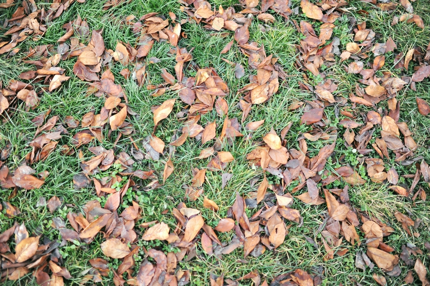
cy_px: 143
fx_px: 418
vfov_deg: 37.8
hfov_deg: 54.5
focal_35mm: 35
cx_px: 215
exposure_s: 1/40
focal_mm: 35
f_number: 1.6
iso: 640
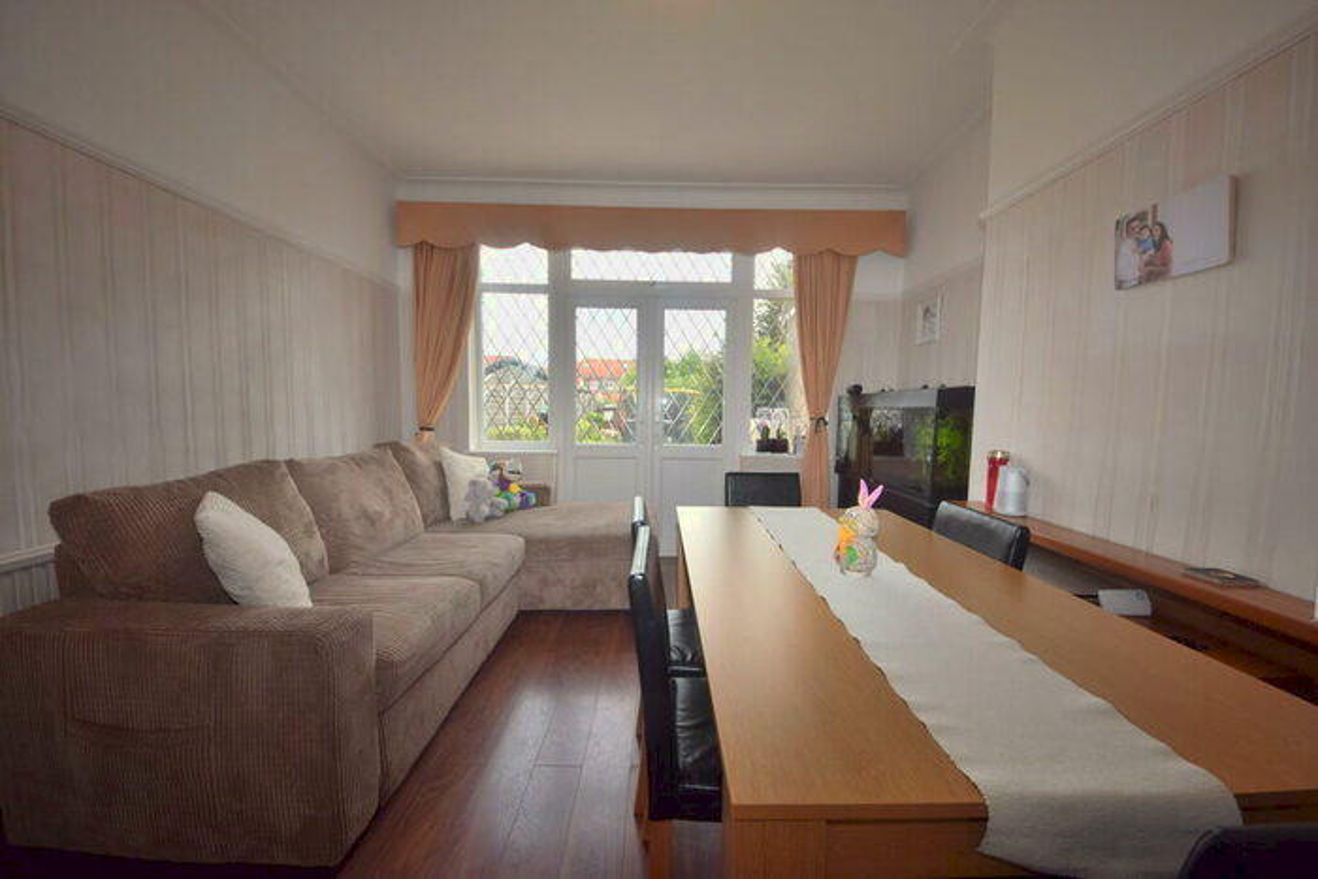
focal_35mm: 20
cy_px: 440
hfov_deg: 85.4
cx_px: 659
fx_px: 714
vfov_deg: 63.2
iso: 100
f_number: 5.6
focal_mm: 13
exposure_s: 1/125
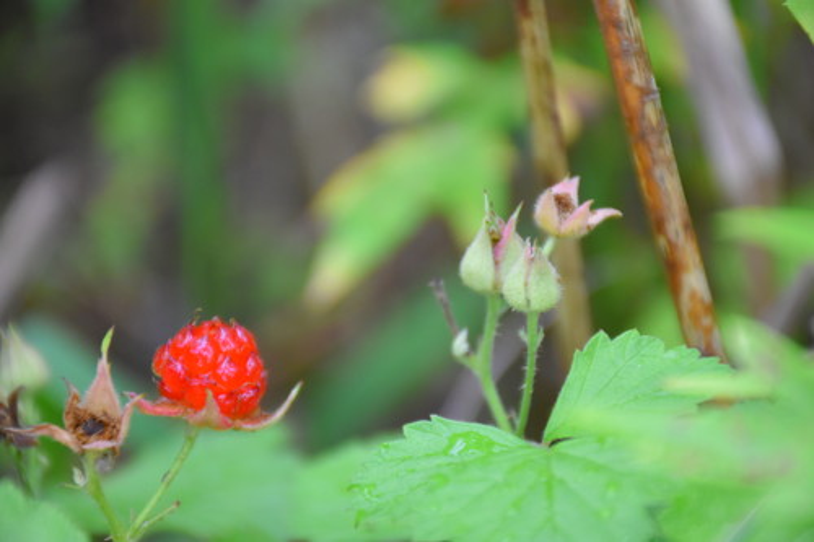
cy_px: 271
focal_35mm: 210
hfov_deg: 9.8
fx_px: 4747
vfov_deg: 6.5
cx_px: 407
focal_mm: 140
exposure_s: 1/125
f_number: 6.3
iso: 2000
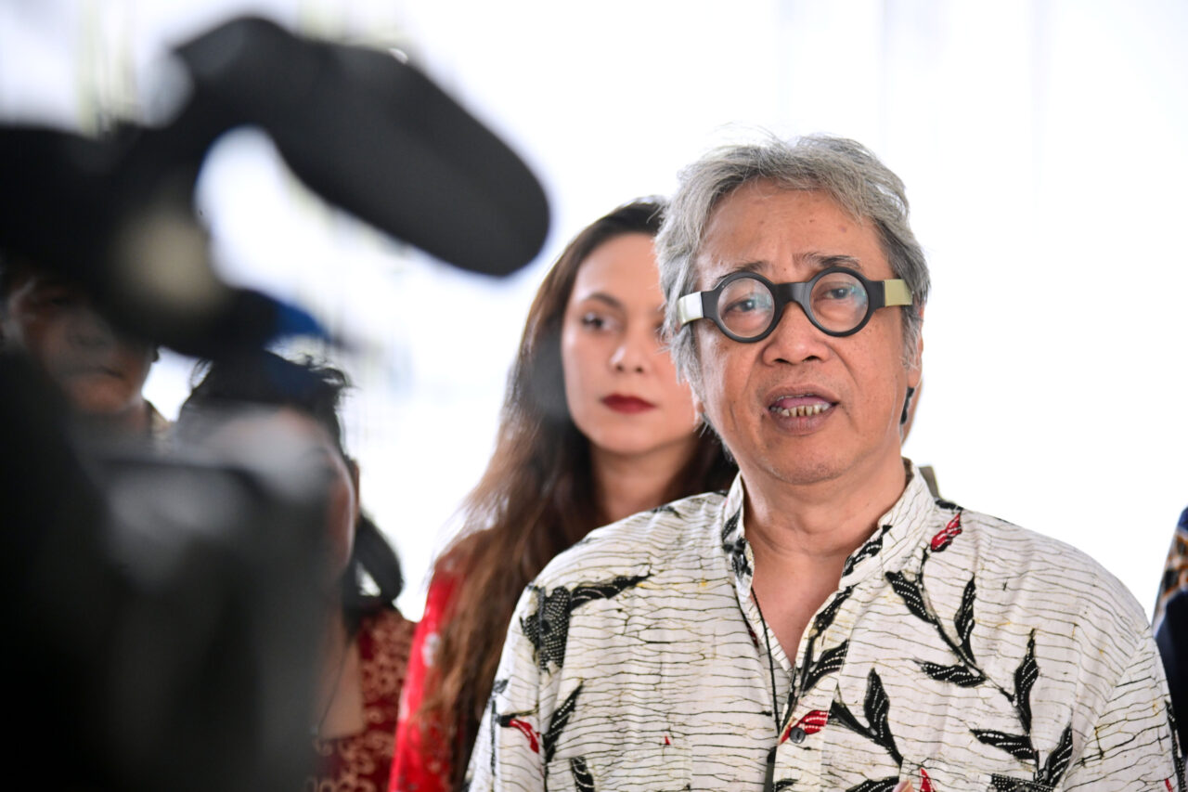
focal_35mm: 105
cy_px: 396
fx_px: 3464
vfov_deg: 13.0
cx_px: 594
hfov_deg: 19.5
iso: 1600
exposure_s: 1/200
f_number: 4
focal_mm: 105
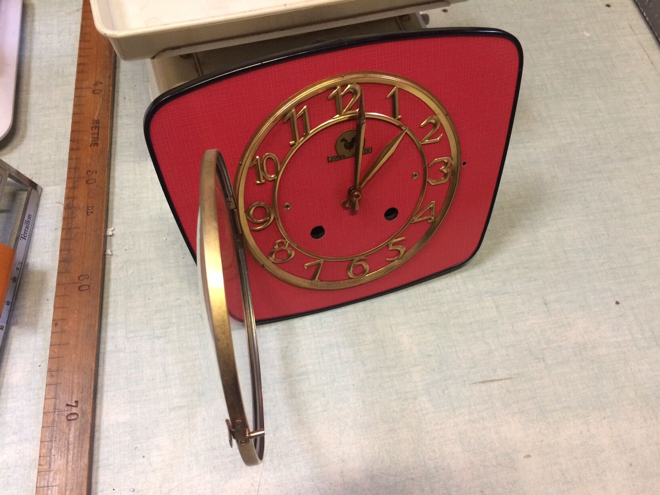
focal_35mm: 29
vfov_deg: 48.2
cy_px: 248
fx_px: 553
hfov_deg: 61.7
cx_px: 330
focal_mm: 4.15
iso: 250
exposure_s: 1/33
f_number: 2.2
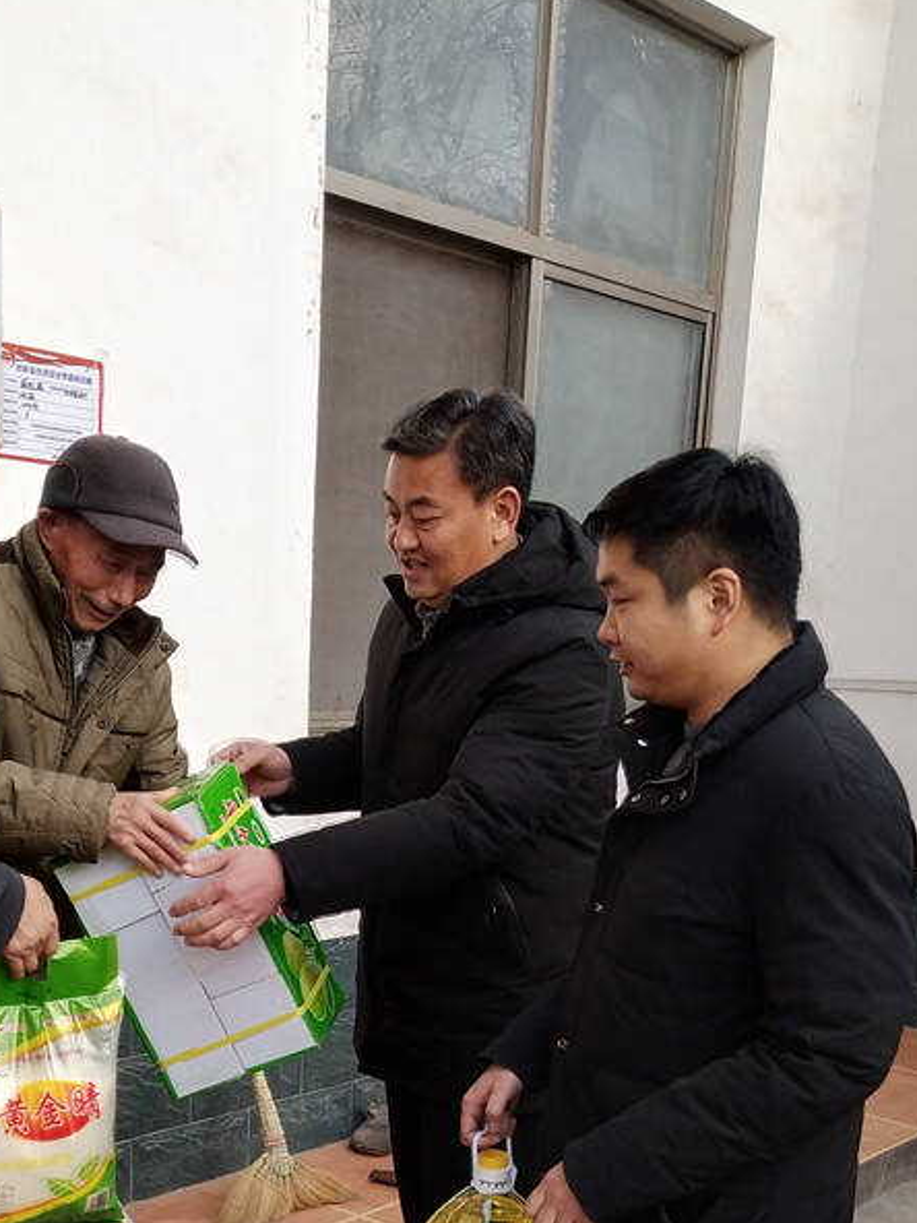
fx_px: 1907
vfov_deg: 33.8
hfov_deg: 26.8
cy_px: 1074
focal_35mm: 54
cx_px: 268
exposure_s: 1/100
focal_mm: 3.95
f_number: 1.8
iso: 80
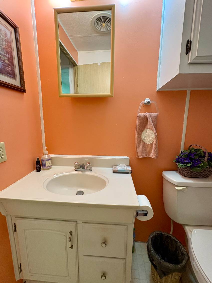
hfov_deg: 85.7
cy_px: 142
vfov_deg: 102.1
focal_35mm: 14
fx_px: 114
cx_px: 106
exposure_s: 1/60
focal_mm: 2.22
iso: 160
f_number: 2.2
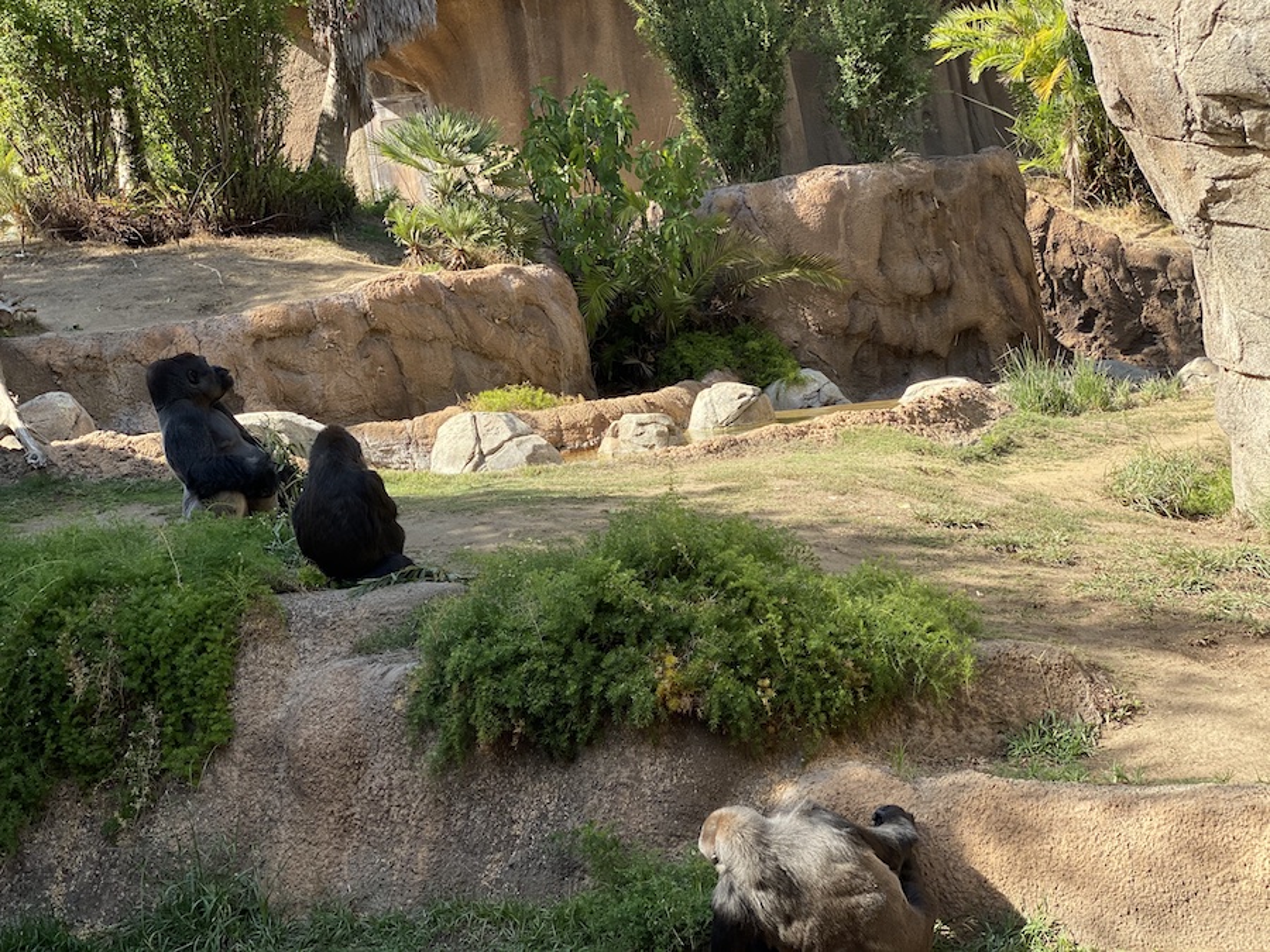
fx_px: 1908
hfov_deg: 36.8
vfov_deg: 28.0
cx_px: 635
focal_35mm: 52
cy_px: 476
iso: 20
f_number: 2
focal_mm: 6
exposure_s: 1/480
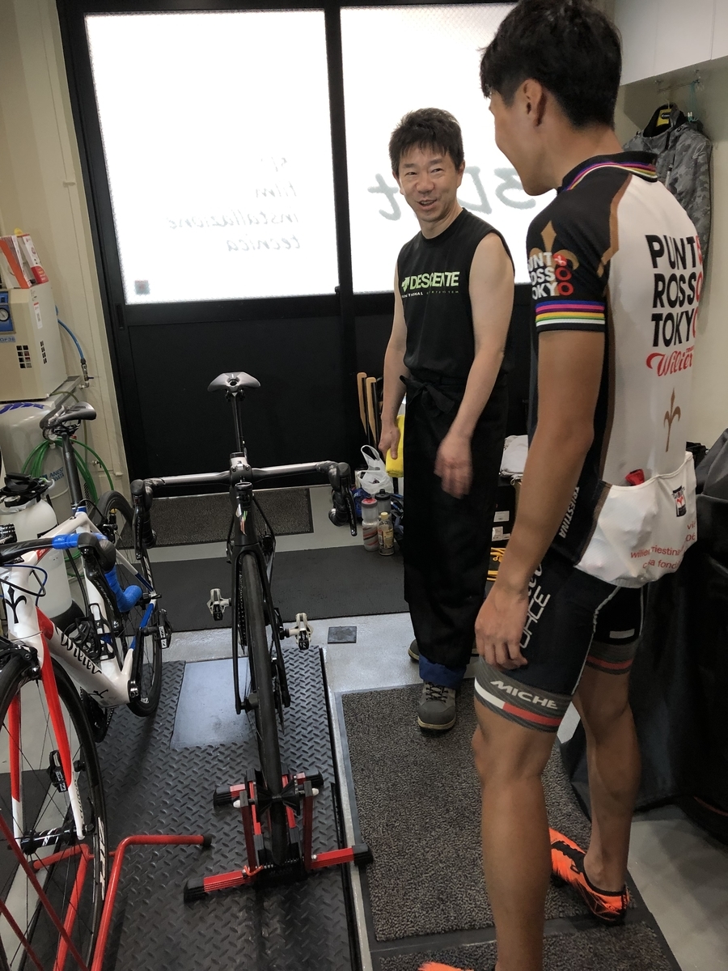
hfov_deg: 49.7
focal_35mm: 28
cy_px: 486
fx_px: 785
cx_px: 364
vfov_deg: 63.4
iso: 160
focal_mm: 3.99
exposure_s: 1/120
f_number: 1.8
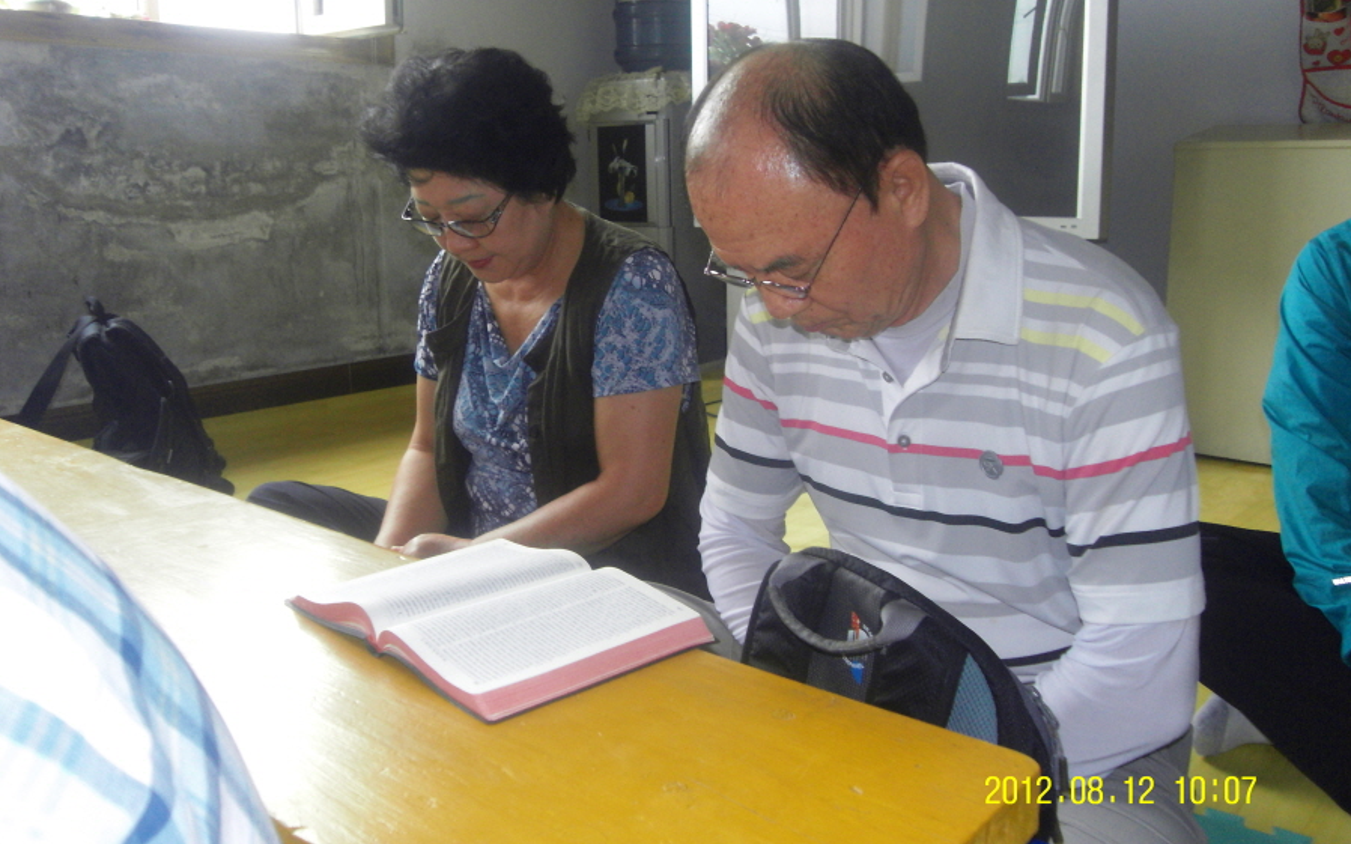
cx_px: 676
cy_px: 389
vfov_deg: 37.2
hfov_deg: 56.7
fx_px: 1252
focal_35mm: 34
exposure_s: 1/50
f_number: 3.4
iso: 200
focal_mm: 5.7
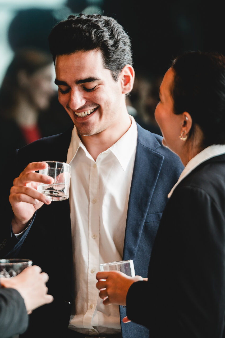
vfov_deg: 6.8
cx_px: 74
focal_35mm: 301
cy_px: 169
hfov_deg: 4.6
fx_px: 2821
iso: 400
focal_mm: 200
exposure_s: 1/200
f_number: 2.8
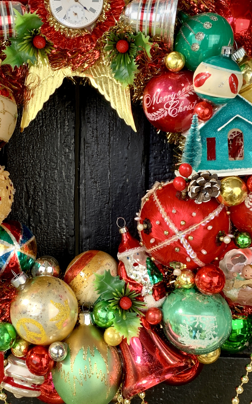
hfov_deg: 26.7
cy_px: 221
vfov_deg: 41.8
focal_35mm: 48
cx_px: 84
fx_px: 527
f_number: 1.8
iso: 50
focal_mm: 4.25
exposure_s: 1/121
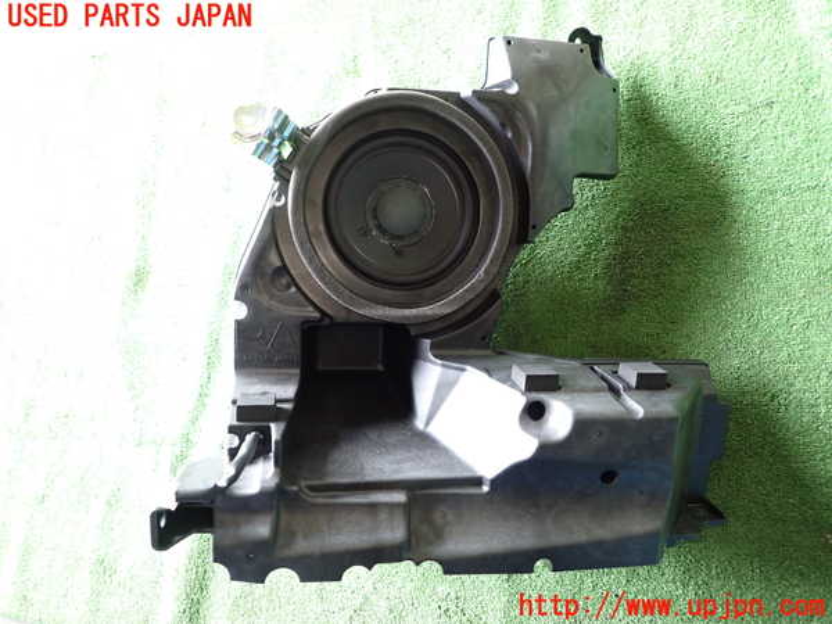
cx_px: 416
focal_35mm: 25
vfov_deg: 54.9
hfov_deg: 69.4
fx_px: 601
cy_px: 312
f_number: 2
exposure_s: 1/30
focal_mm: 4.5
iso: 320
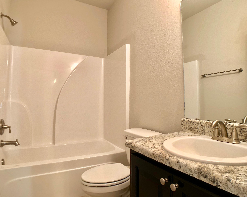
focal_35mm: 30
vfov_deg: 48.5
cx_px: 122
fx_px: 219
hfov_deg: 58.8
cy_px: 98
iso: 250
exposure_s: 1/60
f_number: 1.8
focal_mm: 4
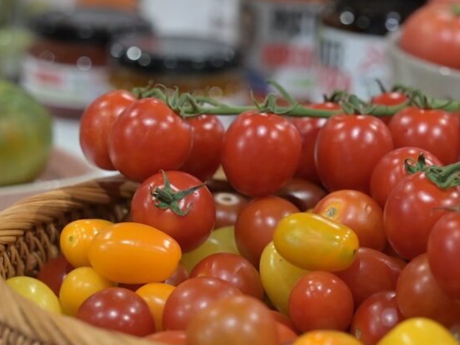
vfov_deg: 11.2
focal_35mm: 132
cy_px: 240
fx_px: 1754
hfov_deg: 14.9
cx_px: 360
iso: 3200
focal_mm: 50
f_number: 4
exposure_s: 1/160
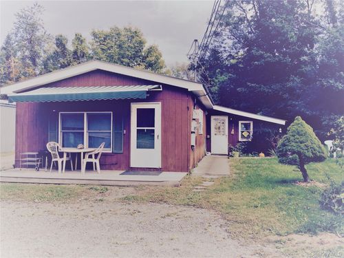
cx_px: 172
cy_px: 129
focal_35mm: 29
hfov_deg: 61.7
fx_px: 288
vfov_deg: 48.2
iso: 32
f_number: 2.2
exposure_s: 1/694
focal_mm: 4.15
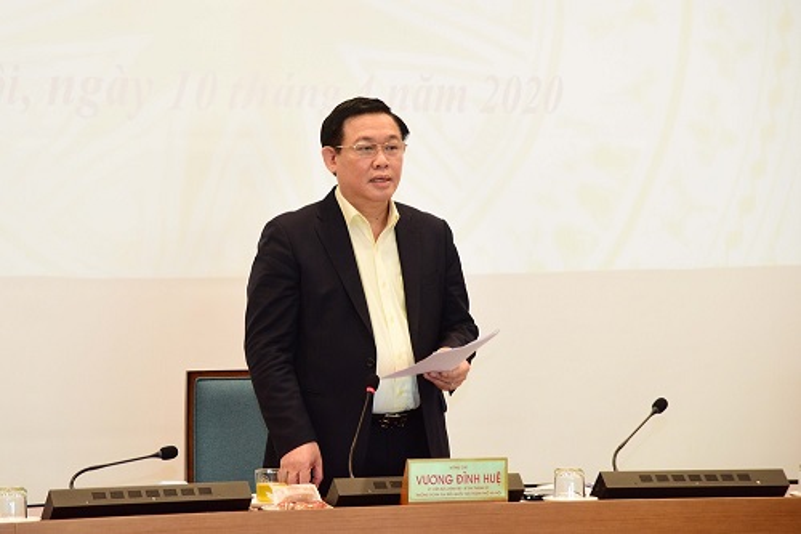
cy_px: 267
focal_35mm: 120
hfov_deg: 17.1
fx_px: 2669
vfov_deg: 11.4
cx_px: 400
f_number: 5
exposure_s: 1/125
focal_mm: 120
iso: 2500
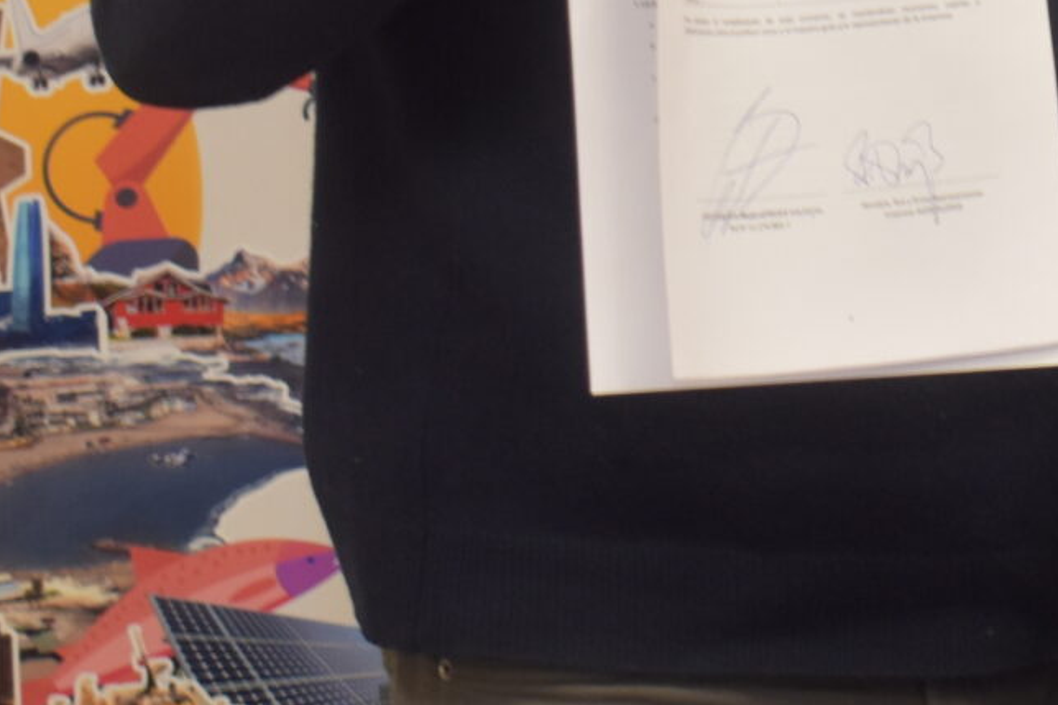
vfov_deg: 7.9
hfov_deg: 11.7
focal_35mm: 173
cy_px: 175
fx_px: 5082
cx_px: 1196
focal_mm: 29
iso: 800
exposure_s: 1/60
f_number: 4.2
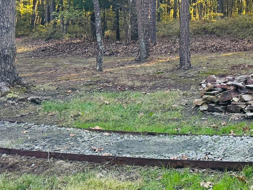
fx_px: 534
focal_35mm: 73
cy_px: -6
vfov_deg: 19.5
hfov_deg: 24.0
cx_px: 311
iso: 125
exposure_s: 1/121
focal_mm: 6.76
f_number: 1.78
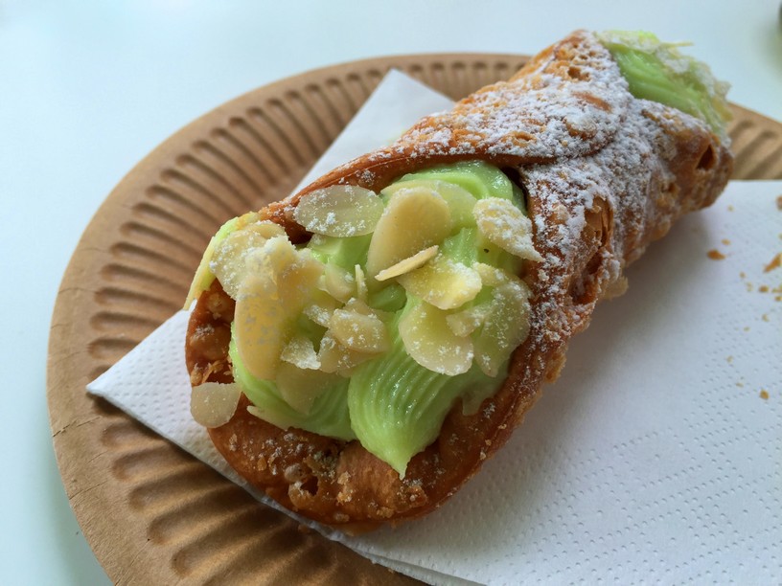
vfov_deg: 48.2
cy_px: 293
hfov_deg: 61.7
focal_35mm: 29
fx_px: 655
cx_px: 391
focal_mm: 4.15
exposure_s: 1/50
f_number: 2.2
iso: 32
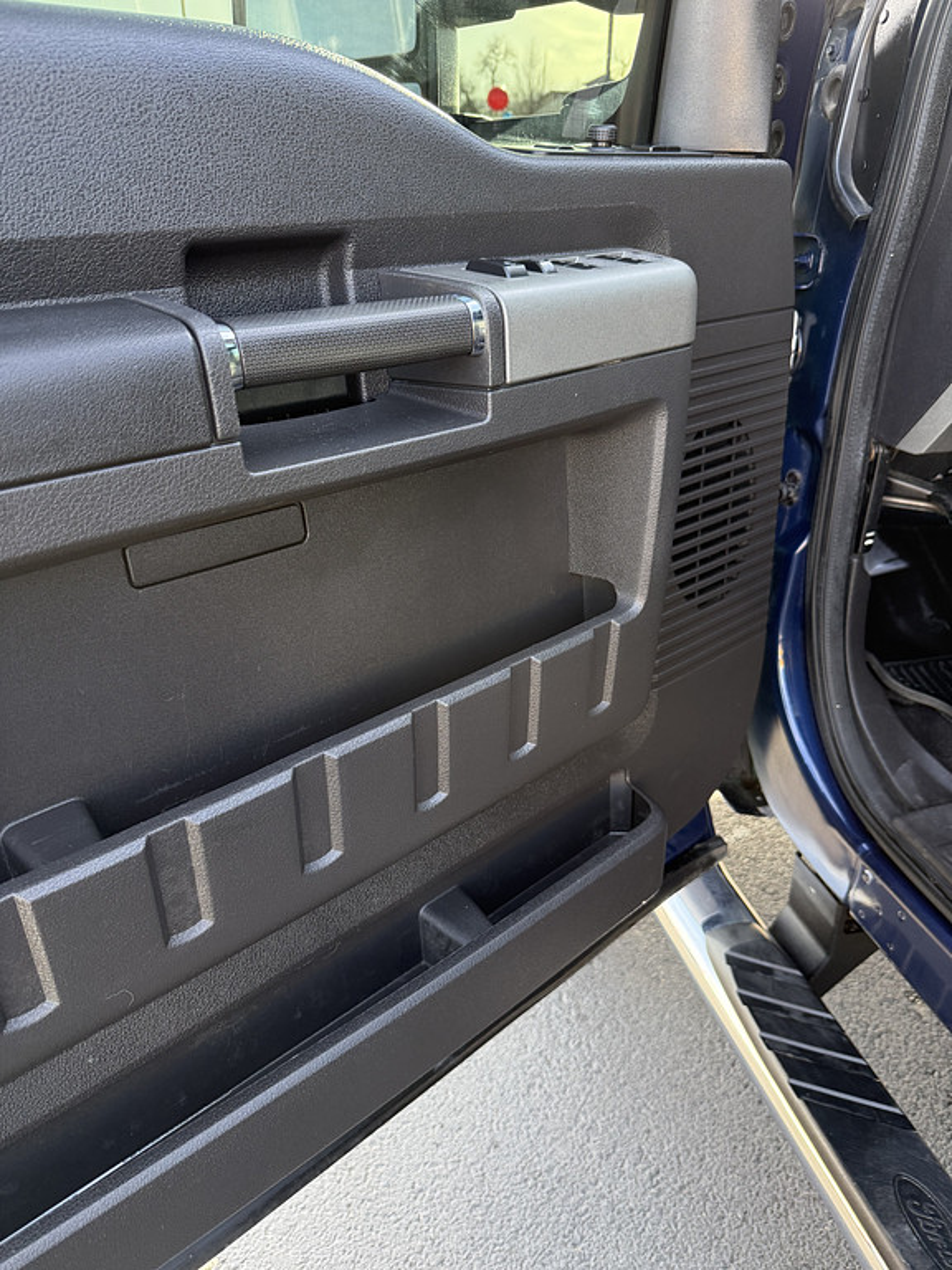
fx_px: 880
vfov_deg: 71.6
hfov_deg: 56.8
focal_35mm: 24
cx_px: 476
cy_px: 635
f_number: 1.78
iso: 200
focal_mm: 6.76
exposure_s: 1/176
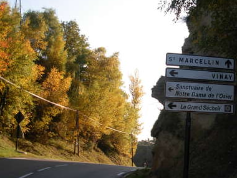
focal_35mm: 60
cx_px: 176
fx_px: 411
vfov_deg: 24.4
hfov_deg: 31.6
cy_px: 96
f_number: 2.9
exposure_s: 1/527
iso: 79
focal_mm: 6.3
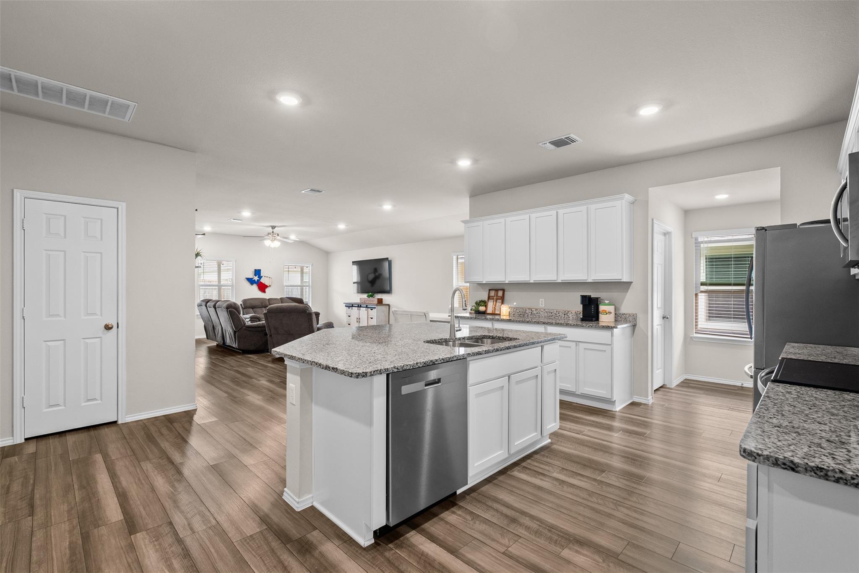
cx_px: 430
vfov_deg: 73.7
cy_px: 286
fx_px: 382
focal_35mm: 16
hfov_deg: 96.7
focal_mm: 16
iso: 800
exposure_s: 1/1.25
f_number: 9
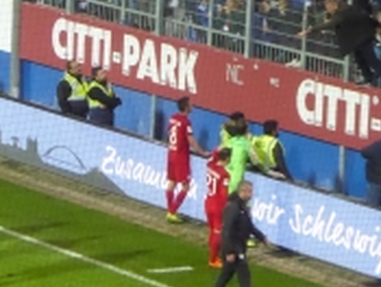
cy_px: 76
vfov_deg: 5.5
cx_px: 233
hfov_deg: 7.3
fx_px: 3000
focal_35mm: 272
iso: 1600
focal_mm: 19
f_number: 6.3
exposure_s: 1/60
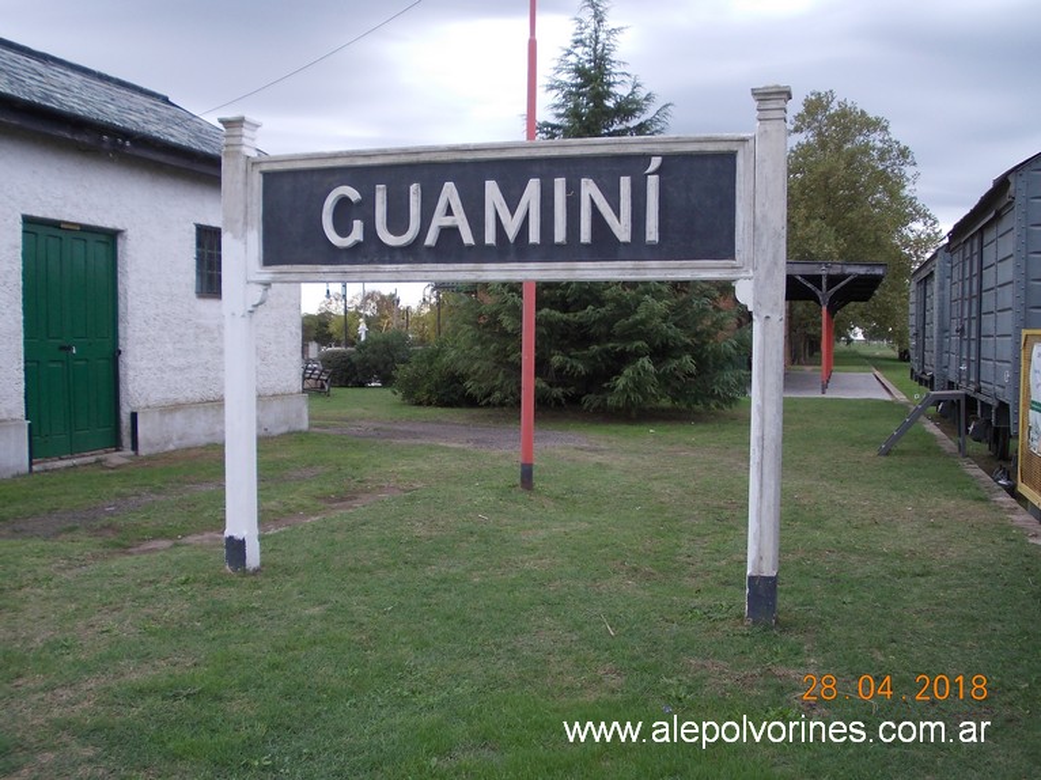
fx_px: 1142
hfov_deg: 49.0
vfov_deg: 37.7
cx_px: 520
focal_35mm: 38
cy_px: 390
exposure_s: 1/400
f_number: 3.1
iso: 80
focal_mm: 5.3
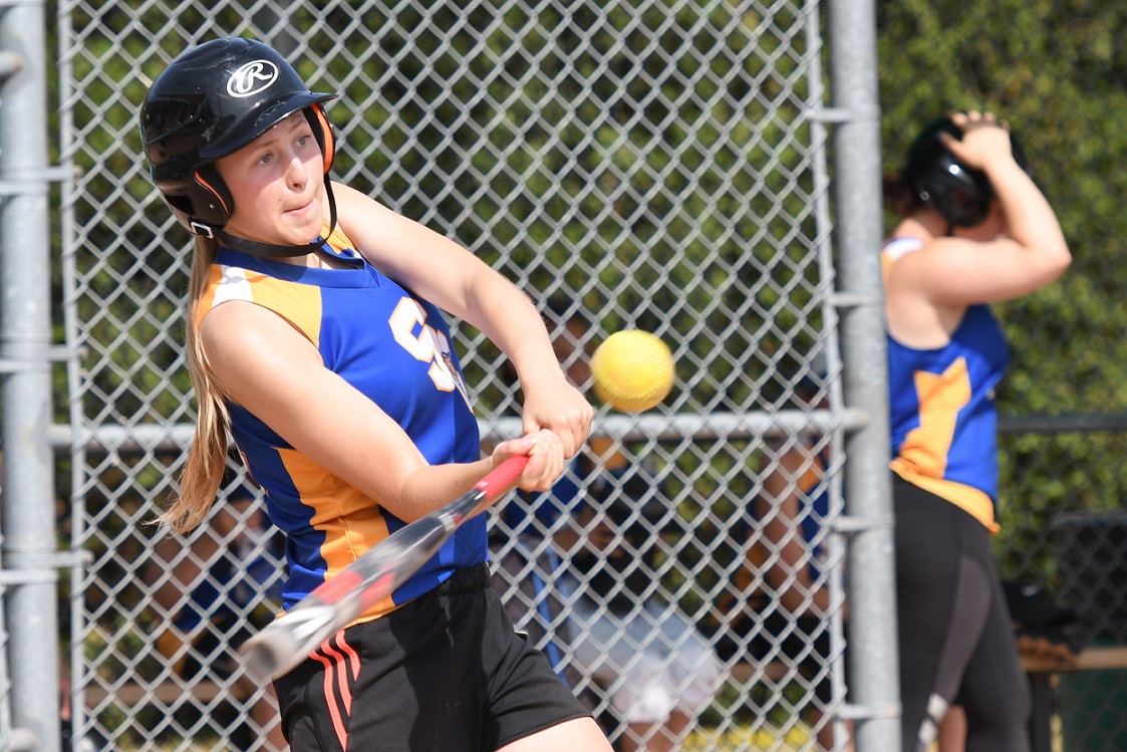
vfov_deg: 6.5
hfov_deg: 9.8
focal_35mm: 210
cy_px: 376
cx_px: 564
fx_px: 6575
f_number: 4
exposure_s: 1/1000
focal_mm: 140
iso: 100
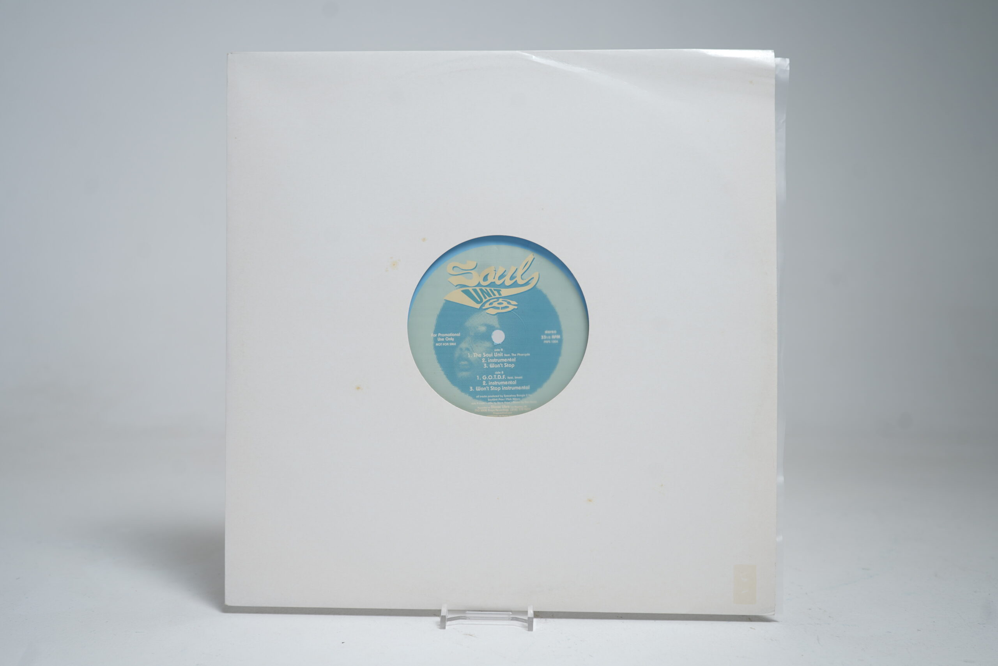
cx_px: 499
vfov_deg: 40.0
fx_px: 915
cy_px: 333
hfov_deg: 57.2
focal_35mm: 33
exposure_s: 1/10
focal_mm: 33
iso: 64
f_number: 5
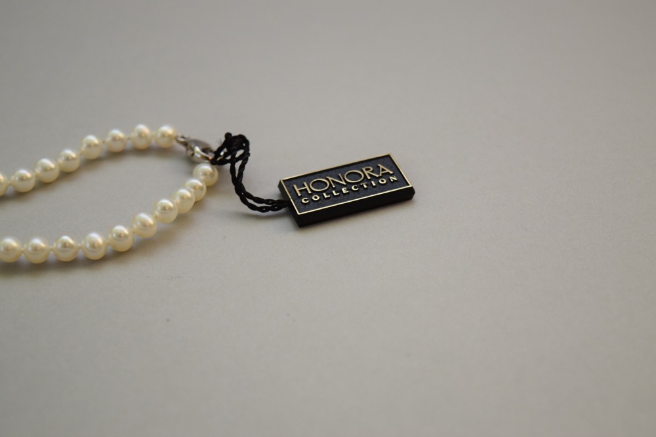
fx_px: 1257
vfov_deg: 19.7
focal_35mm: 69
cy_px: 218
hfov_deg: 29.2
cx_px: 328
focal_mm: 46
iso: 800
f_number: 5
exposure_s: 1/100
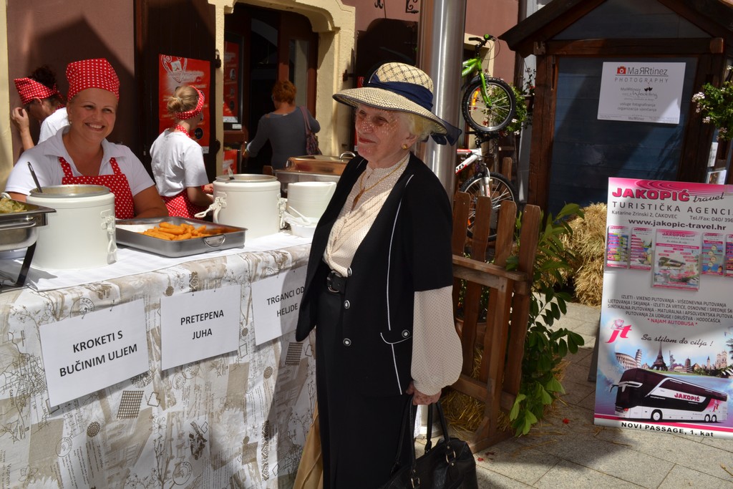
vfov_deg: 40.0
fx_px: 672
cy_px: 244
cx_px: 366
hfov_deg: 57.2
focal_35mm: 33
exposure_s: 1/200
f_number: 11
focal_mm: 22
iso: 100
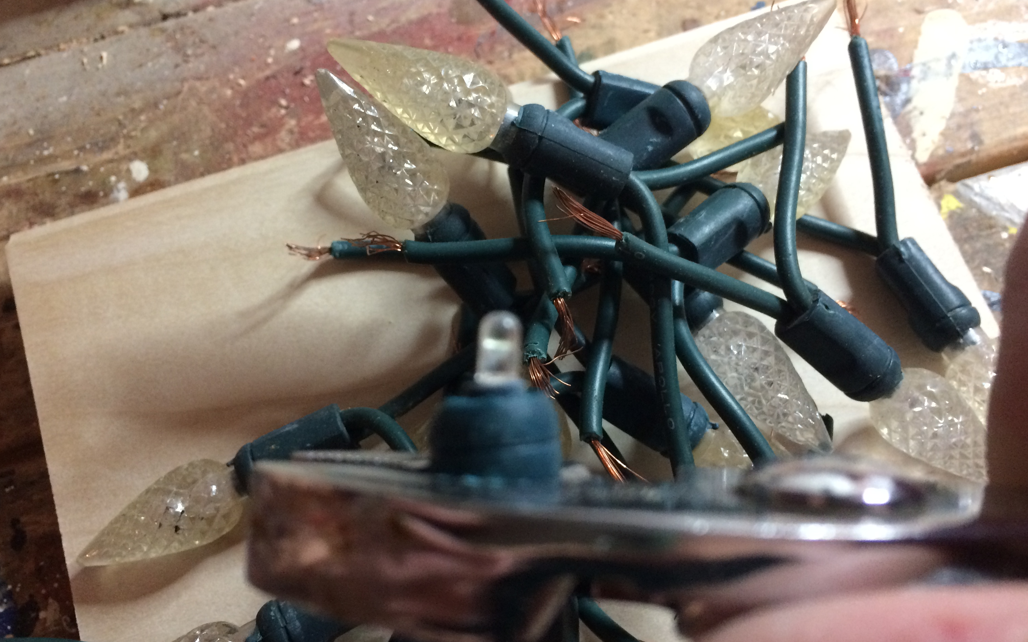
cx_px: 495
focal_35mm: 33
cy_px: 323
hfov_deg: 58.1
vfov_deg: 38.3
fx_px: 925
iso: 200
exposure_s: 1/30
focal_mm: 4.15
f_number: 2.2
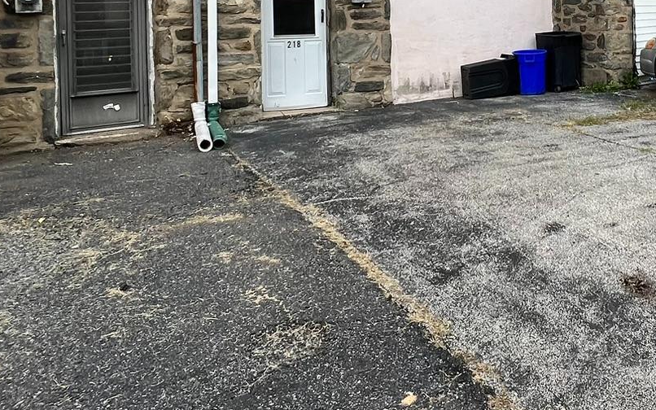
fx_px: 626
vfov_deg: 33.4
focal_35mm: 35
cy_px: 7
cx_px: 554
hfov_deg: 50.8
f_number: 1.8
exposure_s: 1/404
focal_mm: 1.57
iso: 32
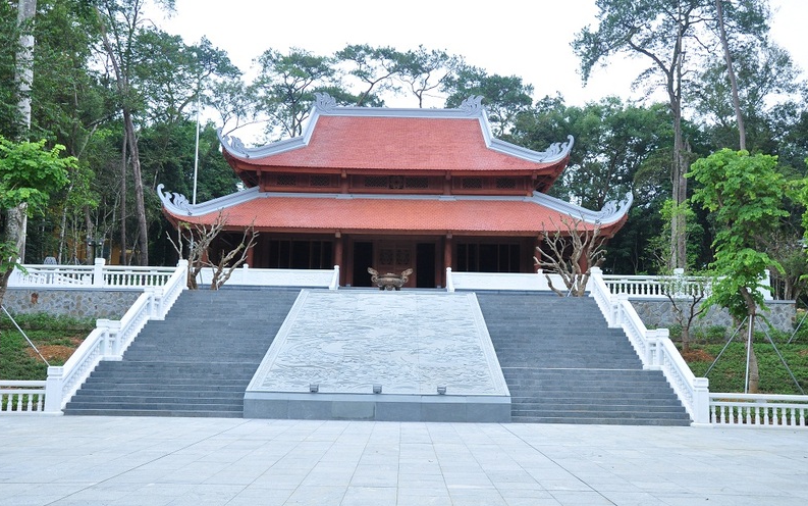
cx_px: 402
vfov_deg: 33.2
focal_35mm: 39
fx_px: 848
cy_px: 248
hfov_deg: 50.9
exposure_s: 1/200
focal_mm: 25
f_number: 8
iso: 200
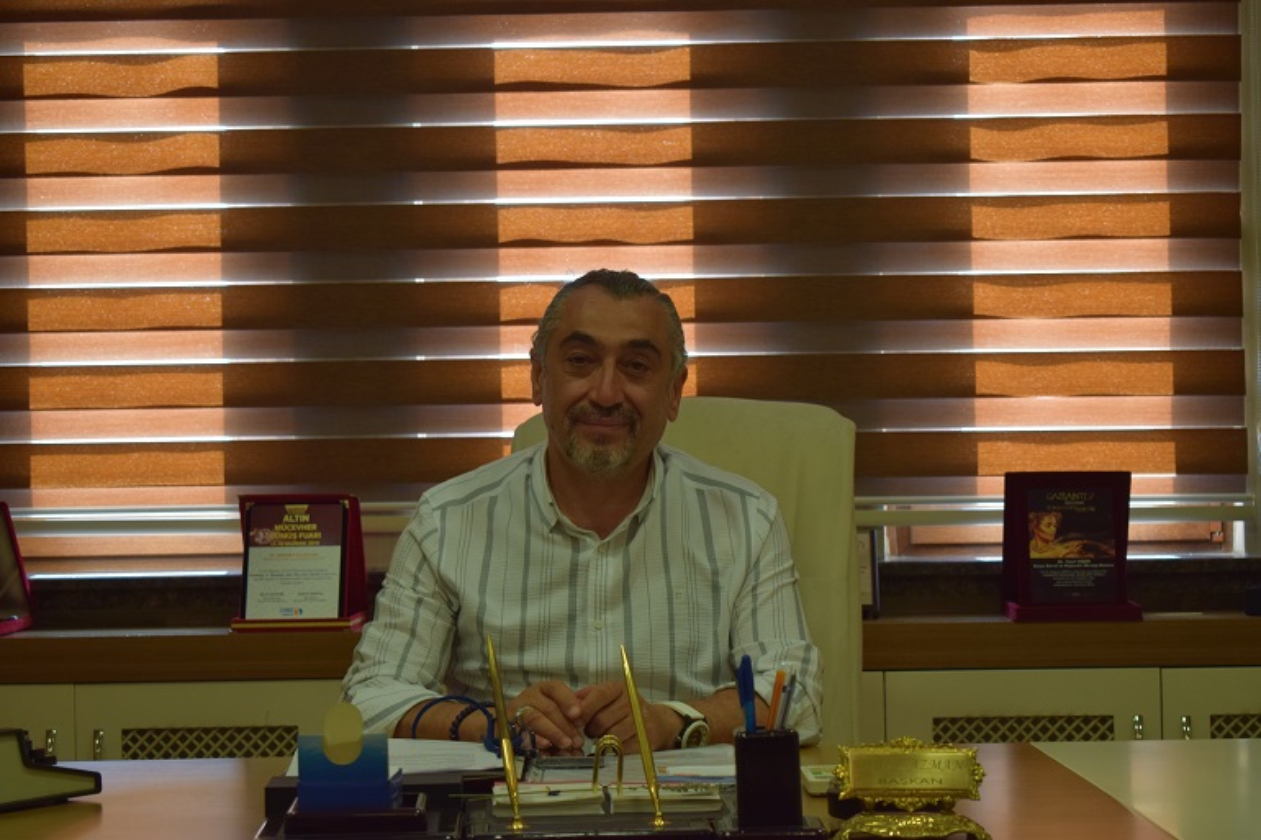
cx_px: 630
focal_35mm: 82
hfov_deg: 24.6
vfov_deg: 16.5
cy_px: 420
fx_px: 2889
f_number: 5.6
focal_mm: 55
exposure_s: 1/100
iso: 400
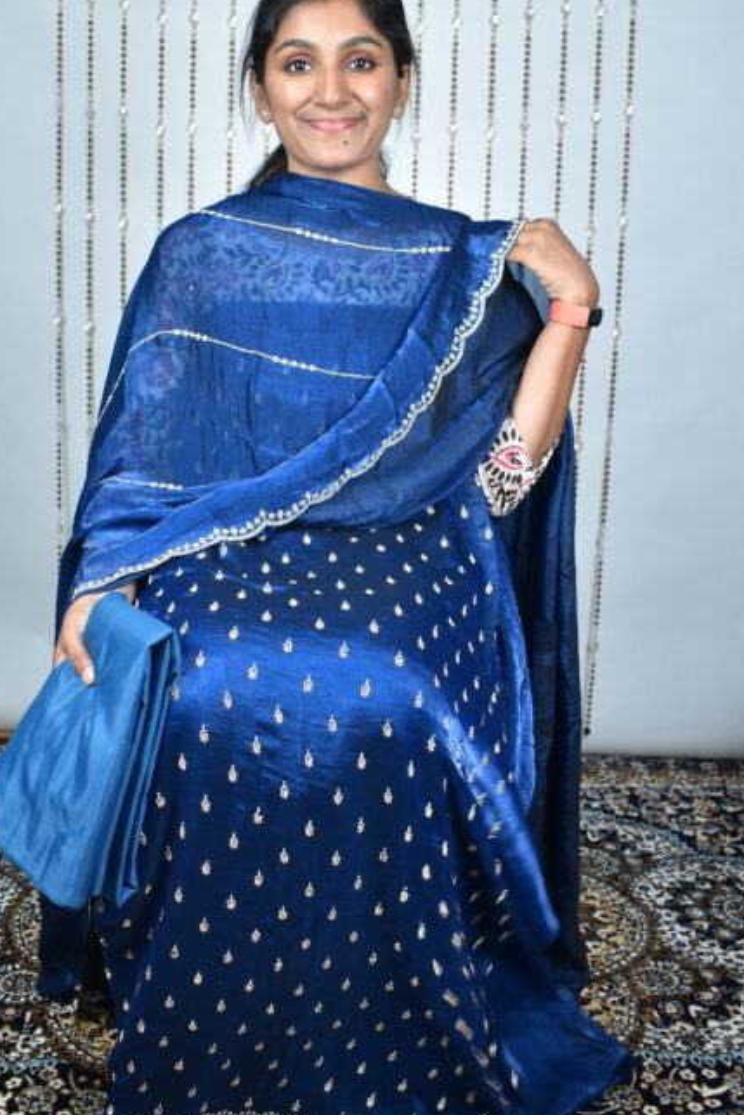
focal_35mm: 42
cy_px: 463
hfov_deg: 31.9
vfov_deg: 46.2
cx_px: 331
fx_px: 1301
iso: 200
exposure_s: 1/40
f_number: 4
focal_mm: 20
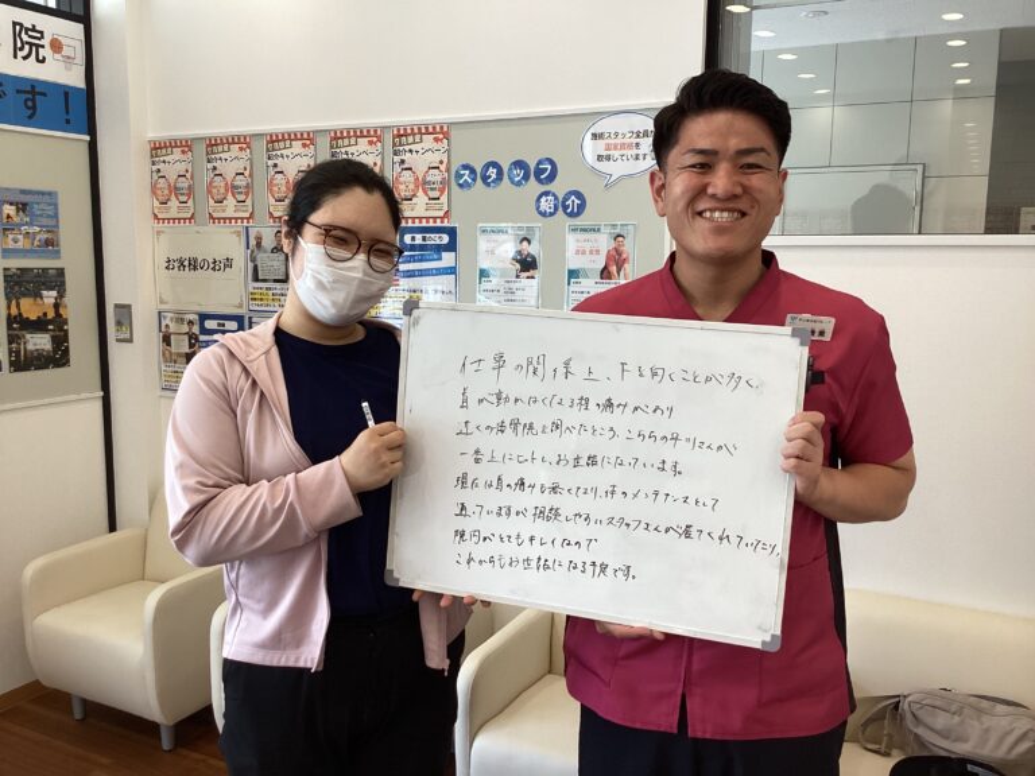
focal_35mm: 31
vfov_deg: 45.4
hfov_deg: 58.4
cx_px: 518
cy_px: 388
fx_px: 927
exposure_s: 1/120
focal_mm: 3.3
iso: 80
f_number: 2.4
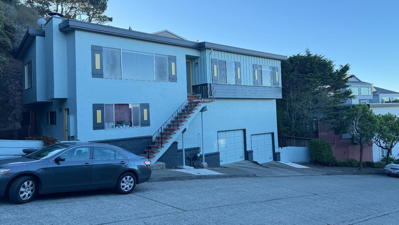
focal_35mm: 27
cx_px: 202
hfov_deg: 69.9
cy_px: 100
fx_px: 286
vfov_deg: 42.8
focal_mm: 6.76
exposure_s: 1/535
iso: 100
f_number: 1.78
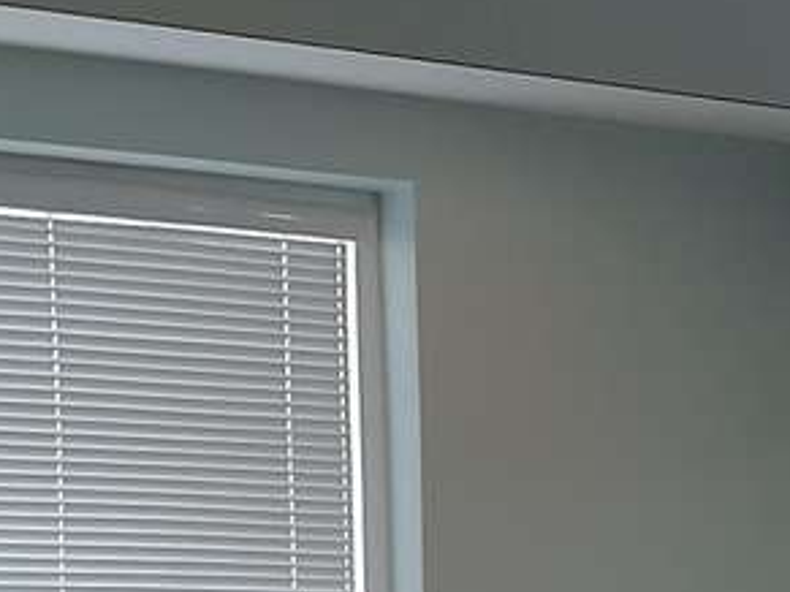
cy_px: 1291
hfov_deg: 13.9
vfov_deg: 10.0
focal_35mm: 134
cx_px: 1154
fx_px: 3057
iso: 40
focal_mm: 3.93
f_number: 1.7
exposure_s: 1/100
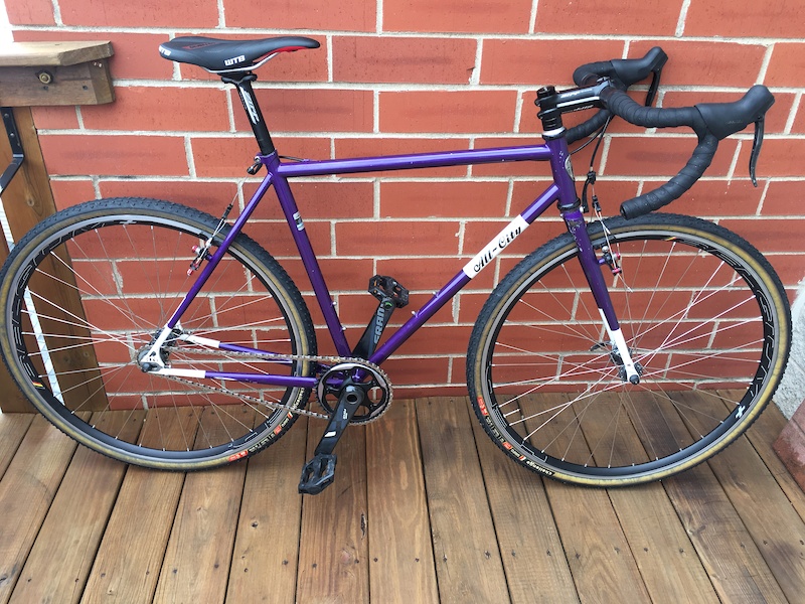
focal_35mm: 29
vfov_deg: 48.2
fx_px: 674
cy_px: 302
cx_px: 402
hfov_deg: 61.7
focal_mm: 4.15
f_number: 2.2
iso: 25
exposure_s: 1/120
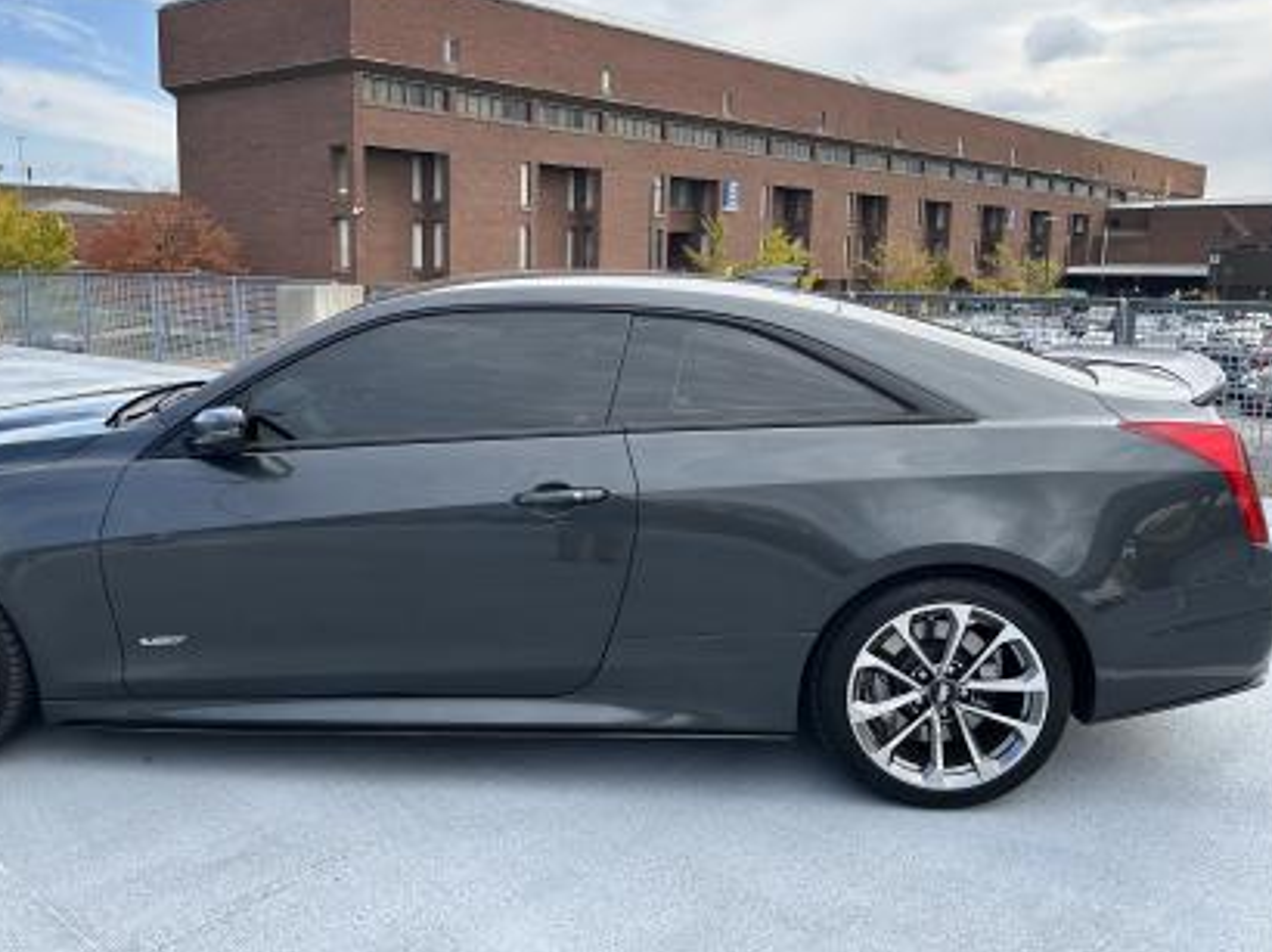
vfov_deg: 44.1
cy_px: 450
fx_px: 1175
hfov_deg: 56.4
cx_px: 512
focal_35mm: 32
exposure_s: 1/1009
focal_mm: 5.7
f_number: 1.5
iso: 50
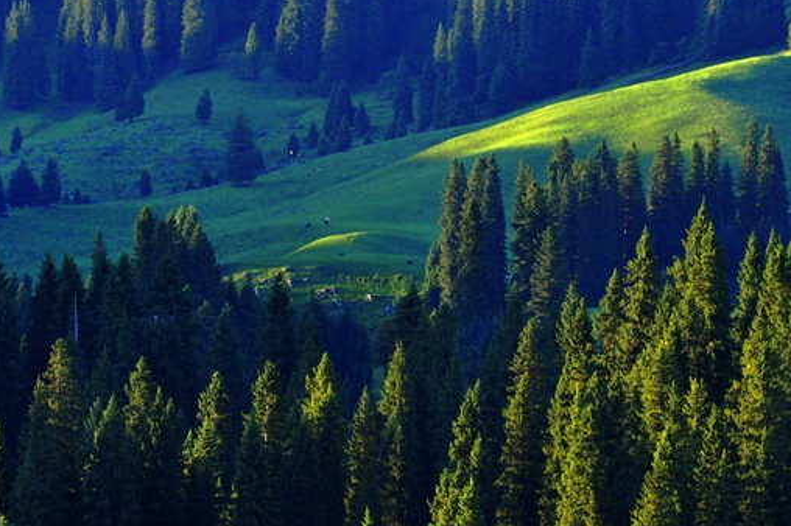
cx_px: 492
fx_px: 10364
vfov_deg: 2.9
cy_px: 194
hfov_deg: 4.4
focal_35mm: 472
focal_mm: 200
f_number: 9
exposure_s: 1/200
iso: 400
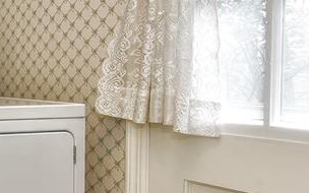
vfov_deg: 23.5
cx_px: -177
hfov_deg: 25.5
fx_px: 463
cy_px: 87
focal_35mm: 55
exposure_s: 1/40
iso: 1000
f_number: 9
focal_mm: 16
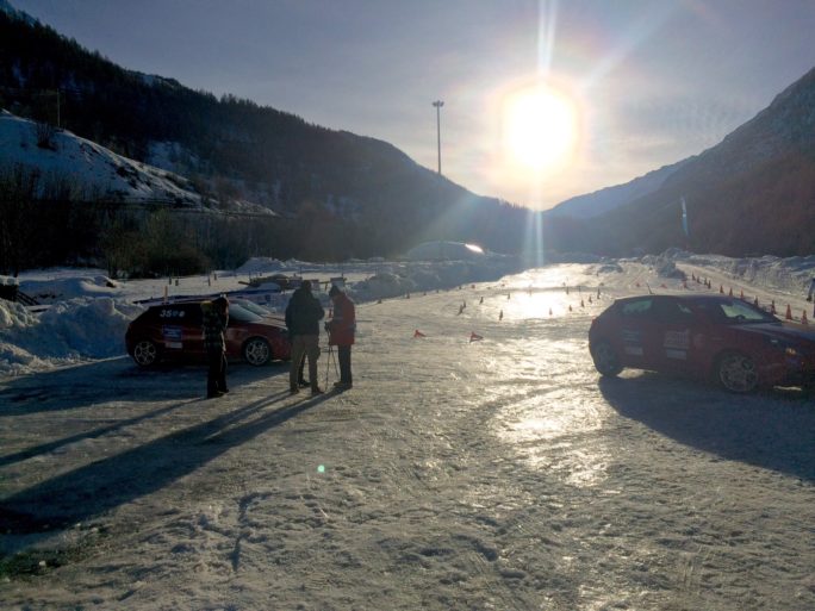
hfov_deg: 61.7
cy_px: 306
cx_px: 408
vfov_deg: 48.2
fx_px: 683
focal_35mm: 29
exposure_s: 1/20833
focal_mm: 4.15
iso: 50
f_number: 2.2
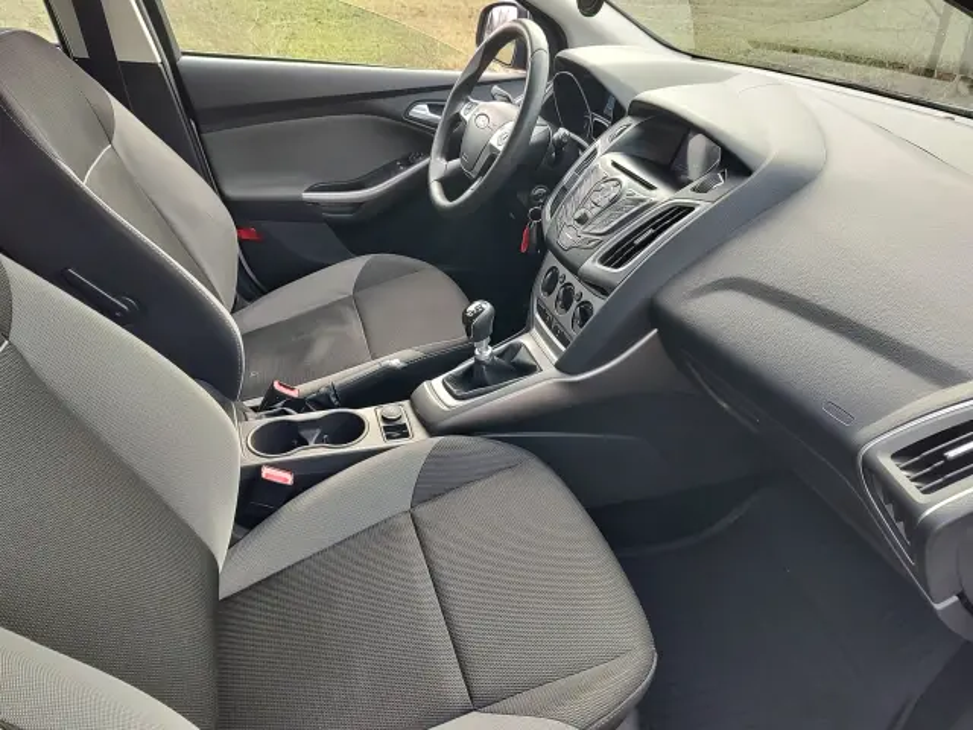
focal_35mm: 23
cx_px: 486
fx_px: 646
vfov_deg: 58.9
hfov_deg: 73.9
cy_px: 365
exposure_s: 1/169
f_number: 1.8
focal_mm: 5.56
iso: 100
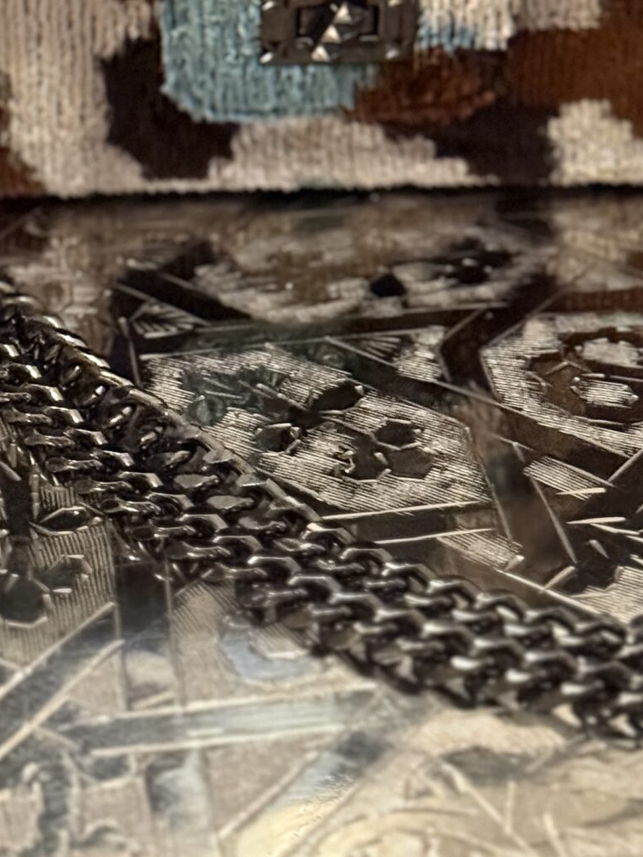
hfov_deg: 12.3
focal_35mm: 120
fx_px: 2972
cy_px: -94
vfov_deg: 15.9
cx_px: 371
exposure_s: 1/25
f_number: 1.78
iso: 640
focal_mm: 6.76
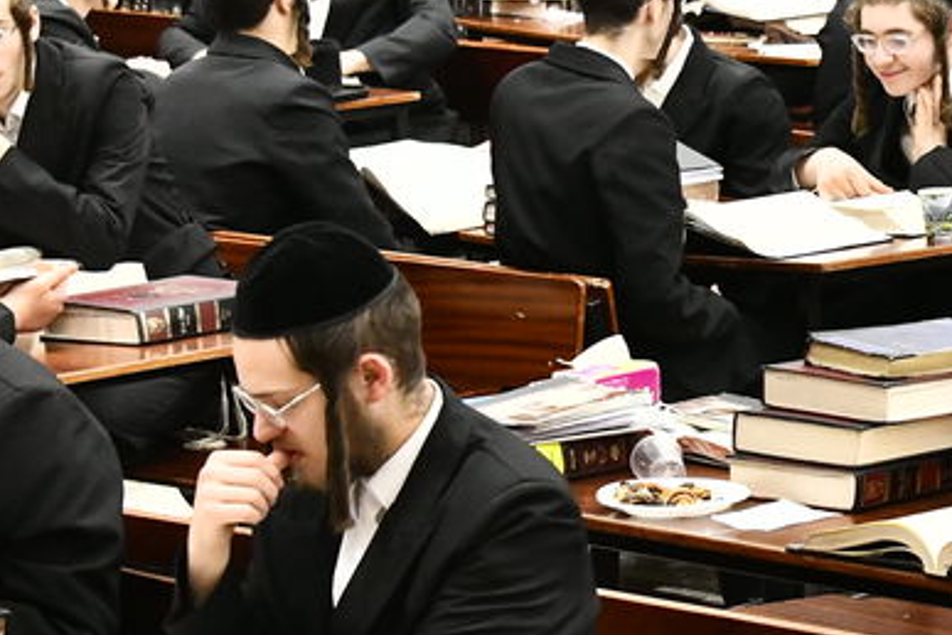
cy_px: 191
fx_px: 5262
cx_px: 1050
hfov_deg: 10.2
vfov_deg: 6.9
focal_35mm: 199
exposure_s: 1/125
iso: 3200
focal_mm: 55
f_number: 5.6
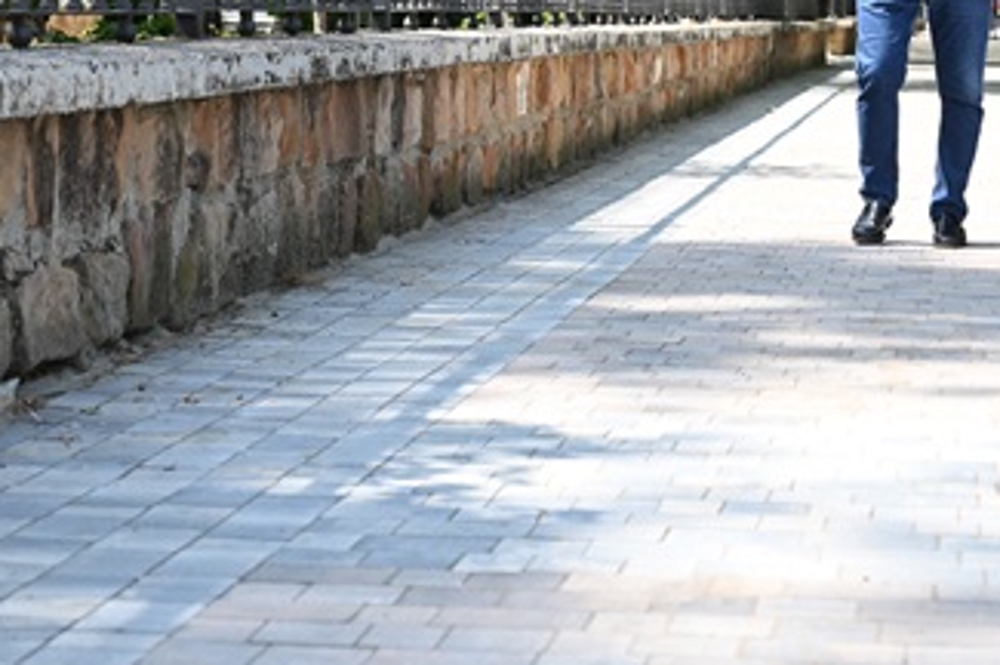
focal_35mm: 107
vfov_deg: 12.6
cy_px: 22
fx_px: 2969
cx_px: 606
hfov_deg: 19.1
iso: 200
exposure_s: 1/640
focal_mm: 48
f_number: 4
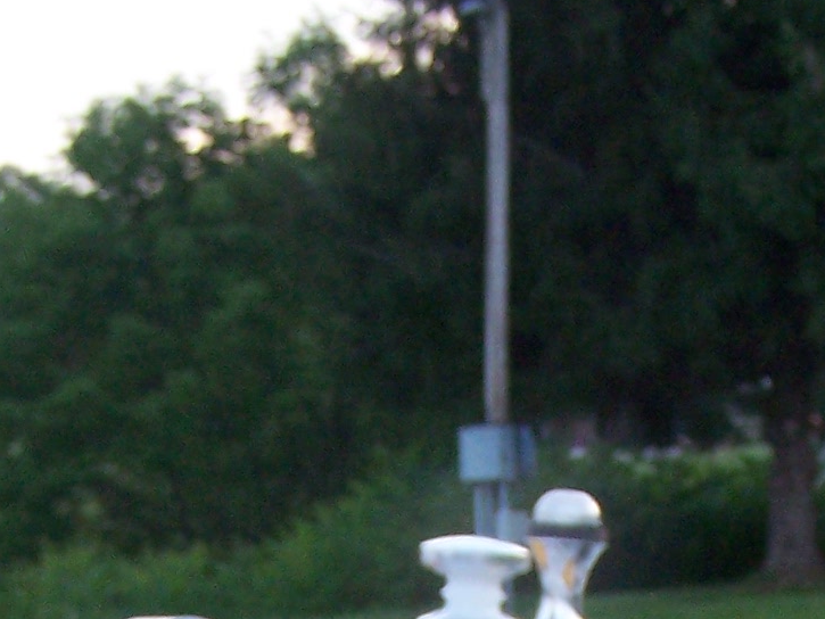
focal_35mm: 135
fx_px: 3218
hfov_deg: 14.5
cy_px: 1082
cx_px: 626
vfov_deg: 10.4
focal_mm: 6.3
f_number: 2.8
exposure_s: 1/80
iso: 140
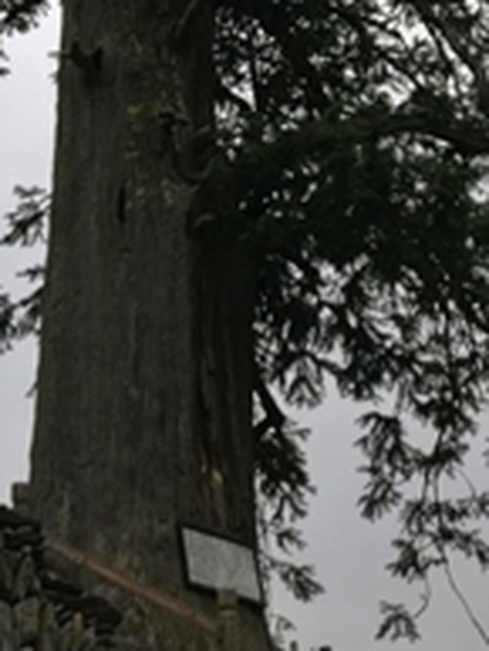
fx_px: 1449
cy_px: -98
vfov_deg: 23.5
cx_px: 234
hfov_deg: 19.2
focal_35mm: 77
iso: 50
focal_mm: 4.04
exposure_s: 1/391
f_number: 2
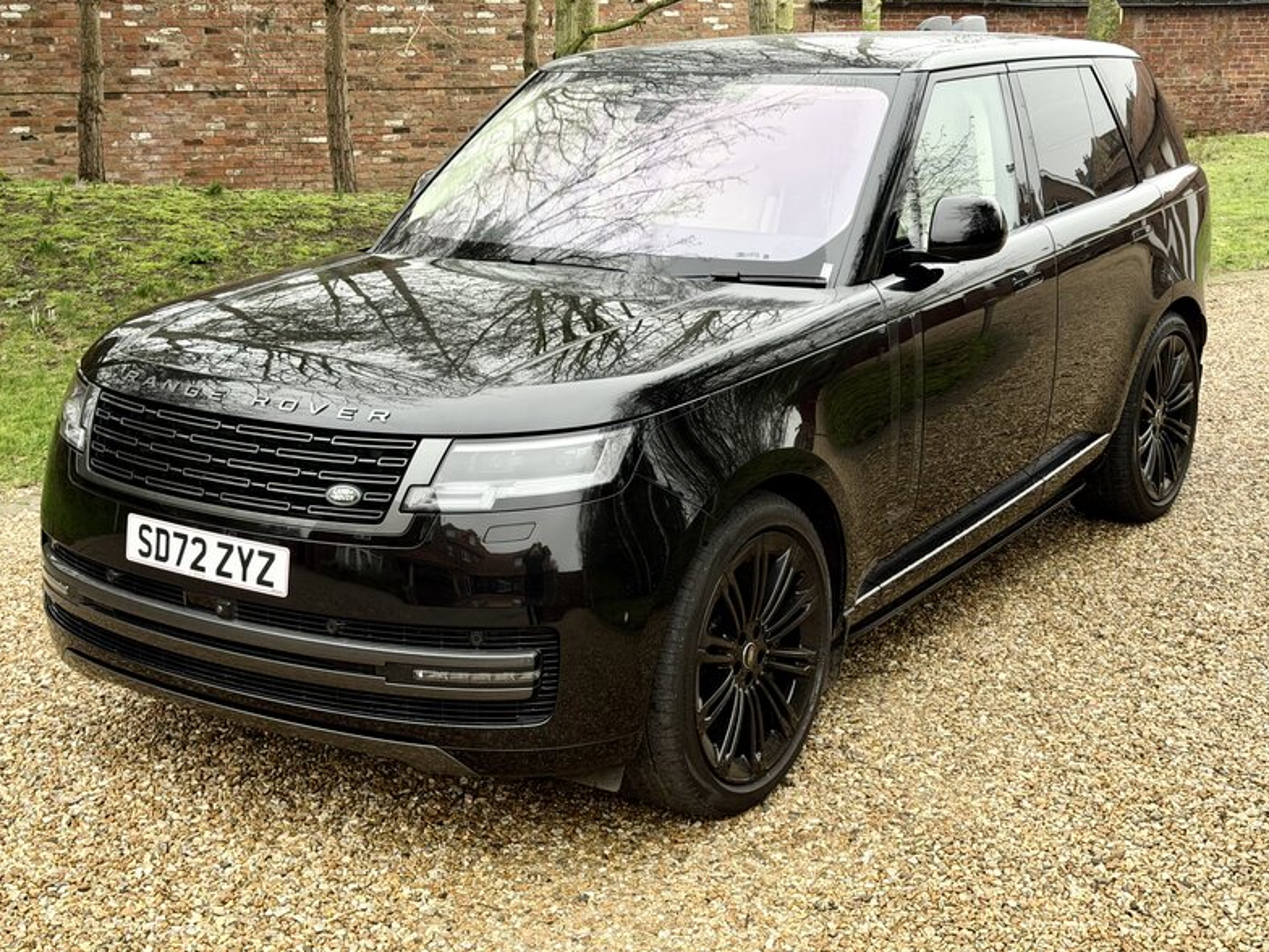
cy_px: 474
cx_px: 633
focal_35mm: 49
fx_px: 1796
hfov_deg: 38.9
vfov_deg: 29.7
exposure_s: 1/60
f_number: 1.78
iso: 100
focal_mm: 6.76
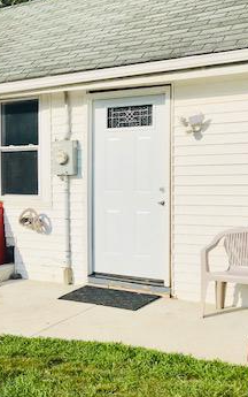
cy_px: 234
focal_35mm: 55
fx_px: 594
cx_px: -33
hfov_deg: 22.1
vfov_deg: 36.8
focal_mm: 3.99
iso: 20
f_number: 1.8
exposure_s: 1/6410
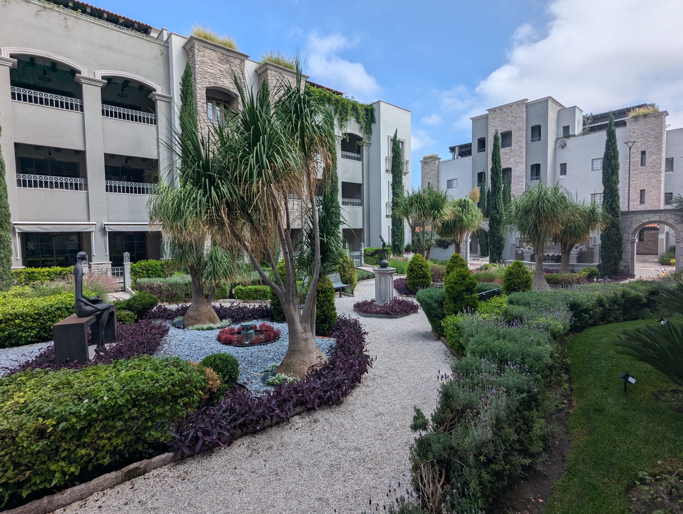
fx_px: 336
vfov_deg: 74.9
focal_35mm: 17
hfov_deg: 90.9
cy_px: 251
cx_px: 326
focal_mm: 2.35
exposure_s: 1/1575
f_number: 2.2
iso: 40
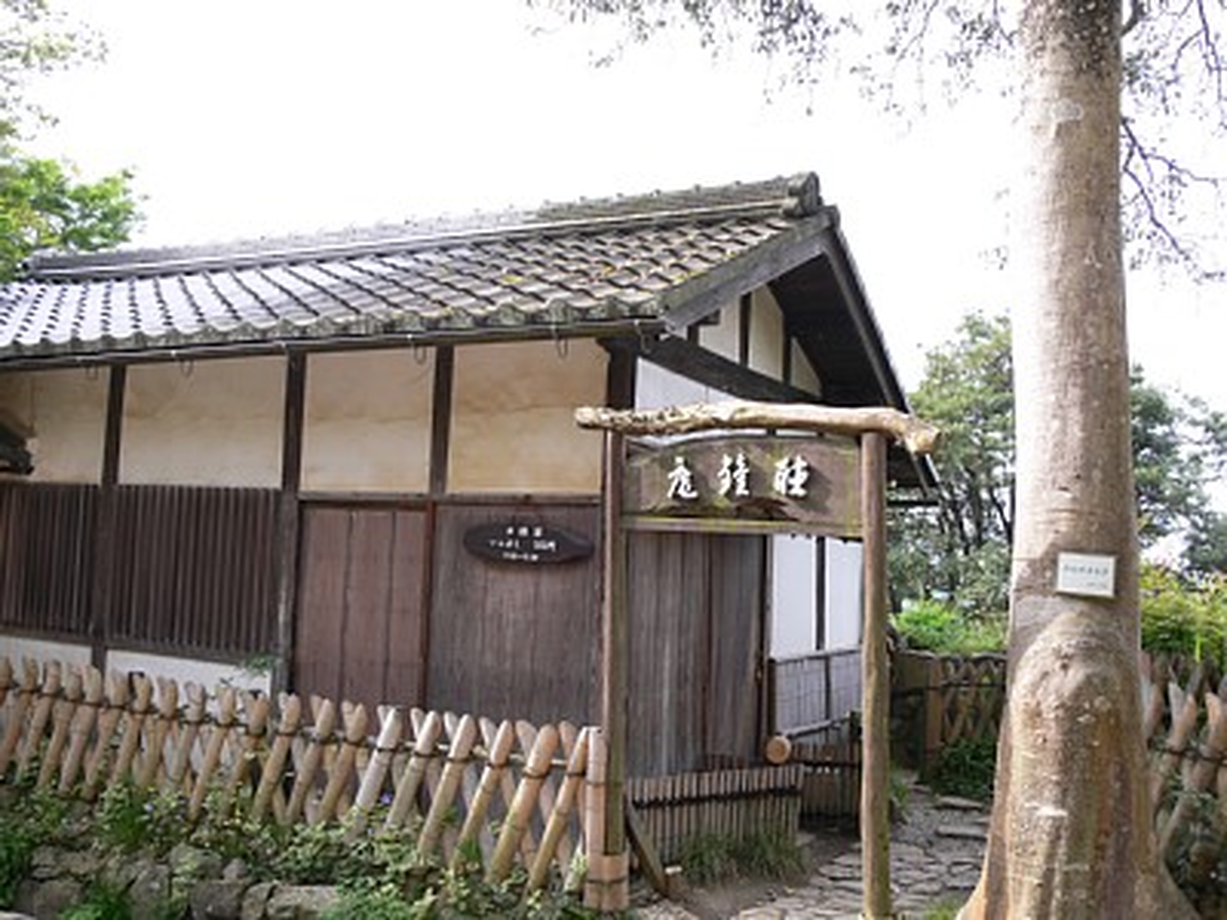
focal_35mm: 35
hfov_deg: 52.6
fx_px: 1241
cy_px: 460
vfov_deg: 40.7
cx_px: 614
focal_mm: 7.4
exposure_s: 1/100
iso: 80
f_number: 4
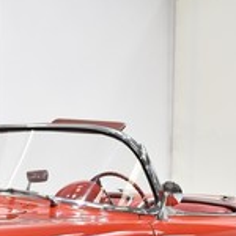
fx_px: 976
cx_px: -13
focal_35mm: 127
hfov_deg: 13.5
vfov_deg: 13.4
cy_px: 278
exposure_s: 1/25
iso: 100
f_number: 4
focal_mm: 27
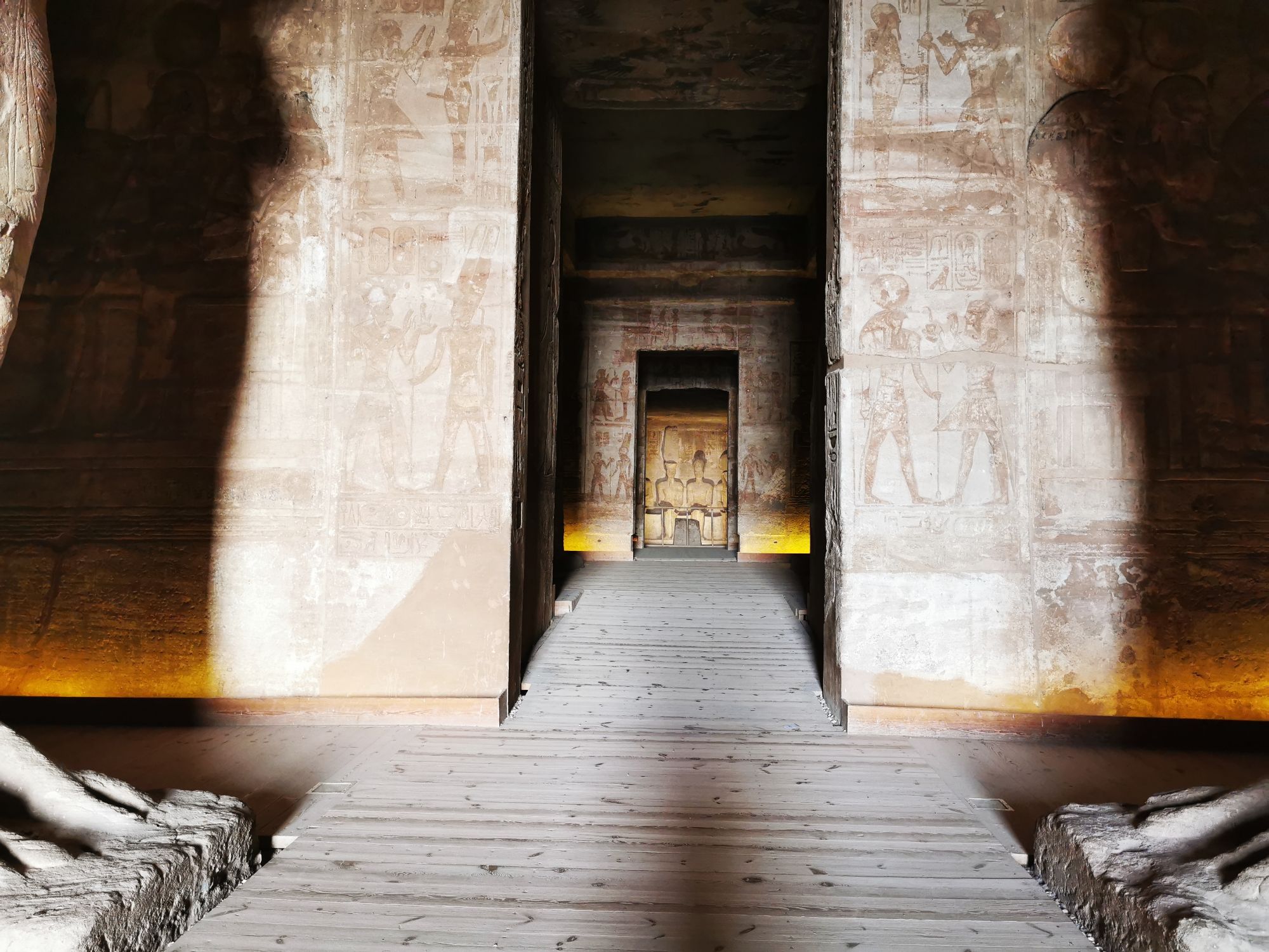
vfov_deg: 51.4
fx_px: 990
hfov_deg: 65.3
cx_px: 634
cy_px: 476
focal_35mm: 27
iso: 250
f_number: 1.6
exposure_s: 1/60.2
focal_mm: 5.56
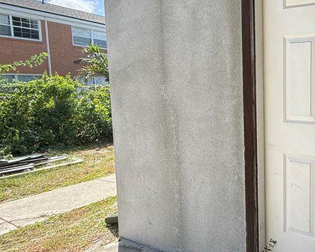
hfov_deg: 48.0
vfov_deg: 48.4
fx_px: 280
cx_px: 318
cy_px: 111
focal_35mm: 30
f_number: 2.2
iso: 50
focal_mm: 2.22
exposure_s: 1/613
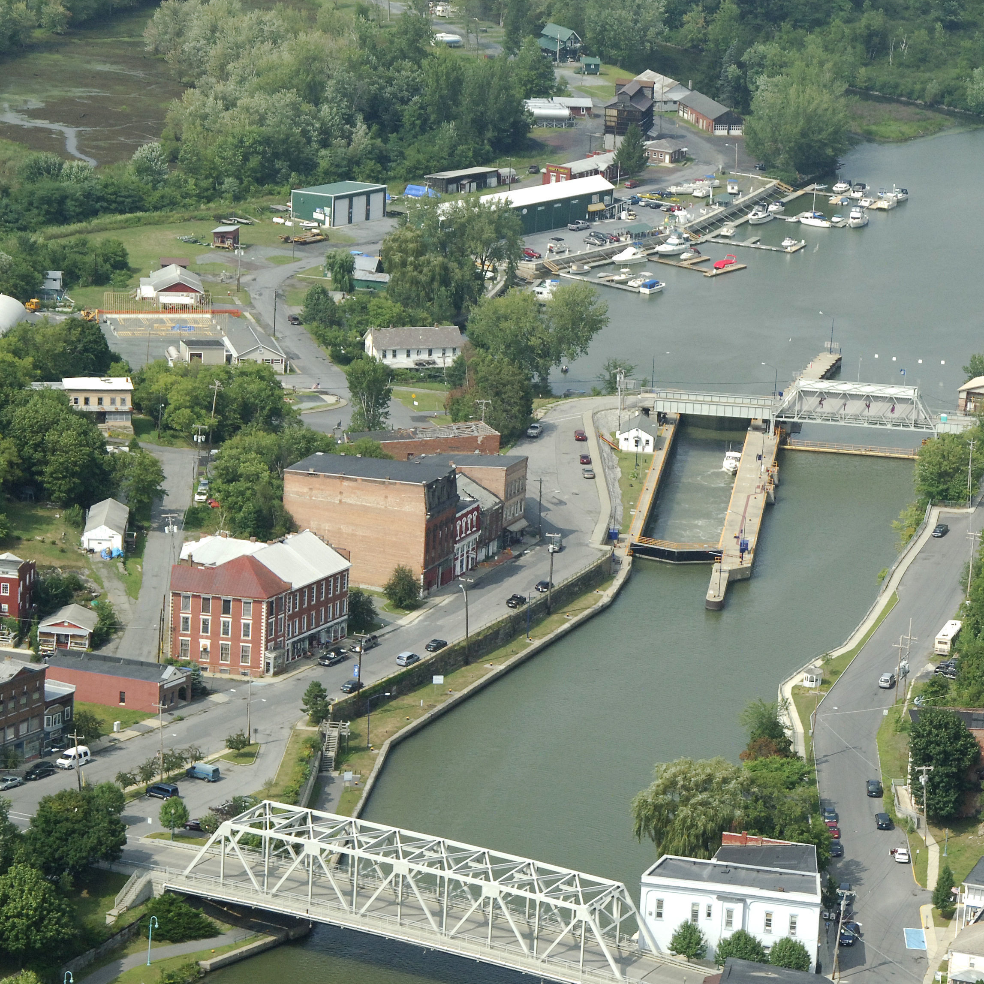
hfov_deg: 12.6
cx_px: 816
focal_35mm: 138
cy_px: 581
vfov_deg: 12.6
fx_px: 4438
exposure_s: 1/800
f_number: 9
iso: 500
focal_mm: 58
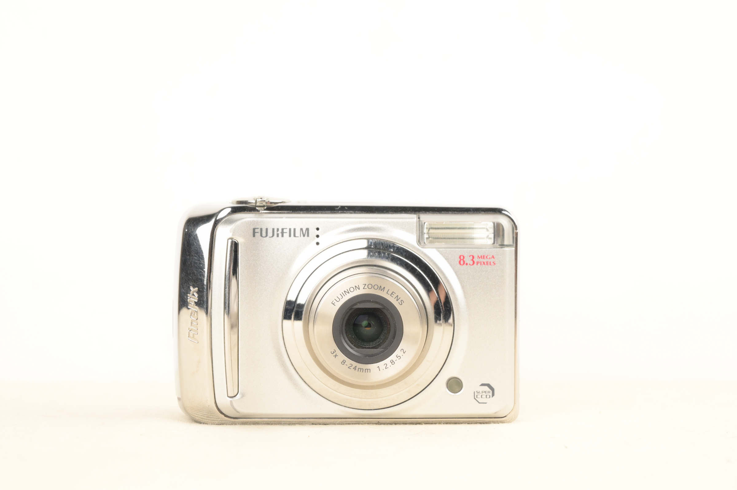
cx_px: 368
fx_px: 2455
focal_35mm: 120
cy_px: 245
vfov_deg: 11.4
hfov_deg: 17.1
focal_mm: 120
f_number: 14
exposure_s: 1/100
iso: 3200
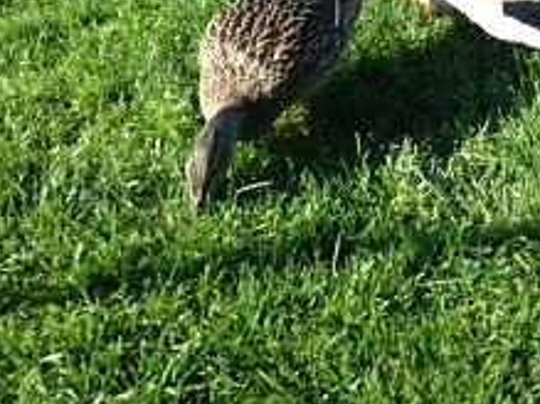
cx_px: 330
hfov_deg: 30.2
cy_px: 79
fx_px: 998
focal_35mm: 64
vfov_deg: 22.6
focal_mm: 4.28
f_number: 2.4
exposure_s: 1/381
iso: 50
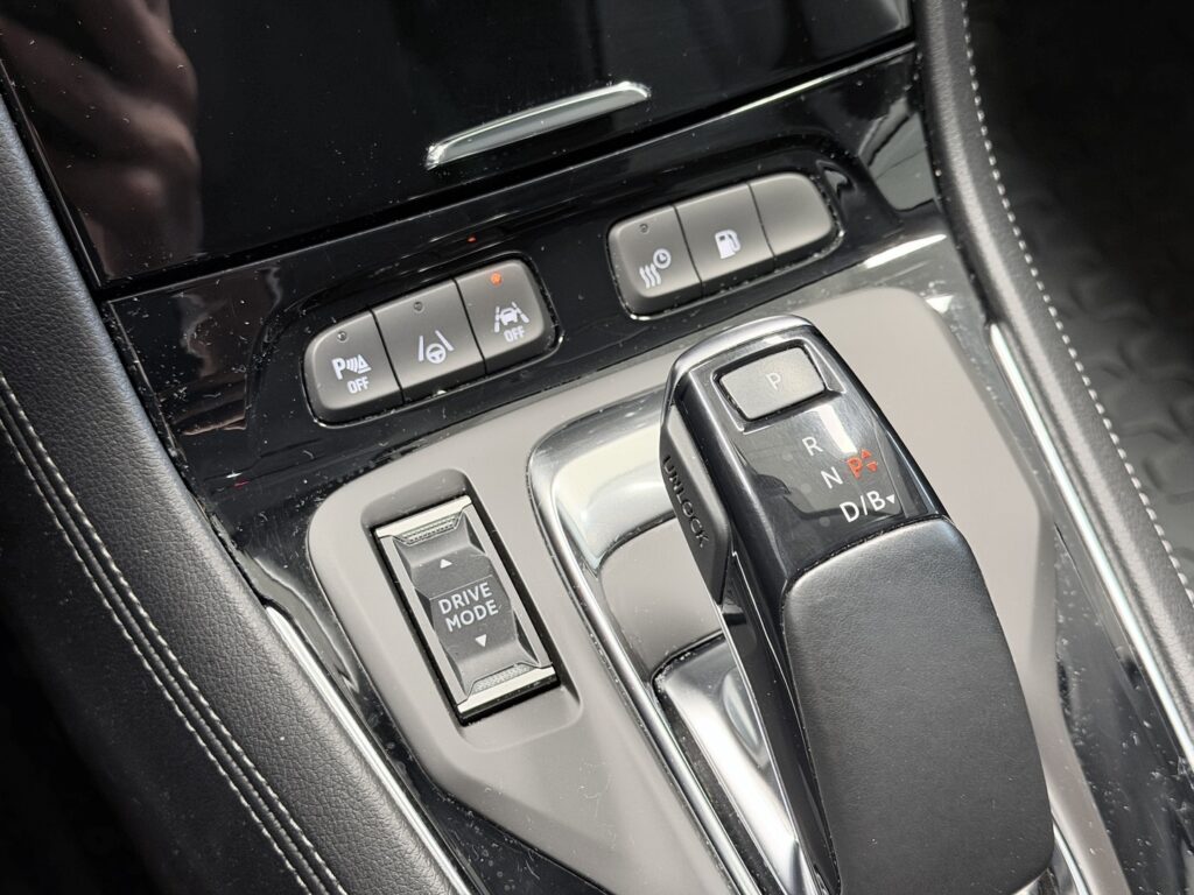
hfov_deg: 39.7
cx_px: 597
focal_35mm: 48
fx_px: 1656
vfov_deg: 30.3
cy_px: 448
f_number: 1.78
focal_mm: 6.76
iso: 500
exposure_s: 1/39
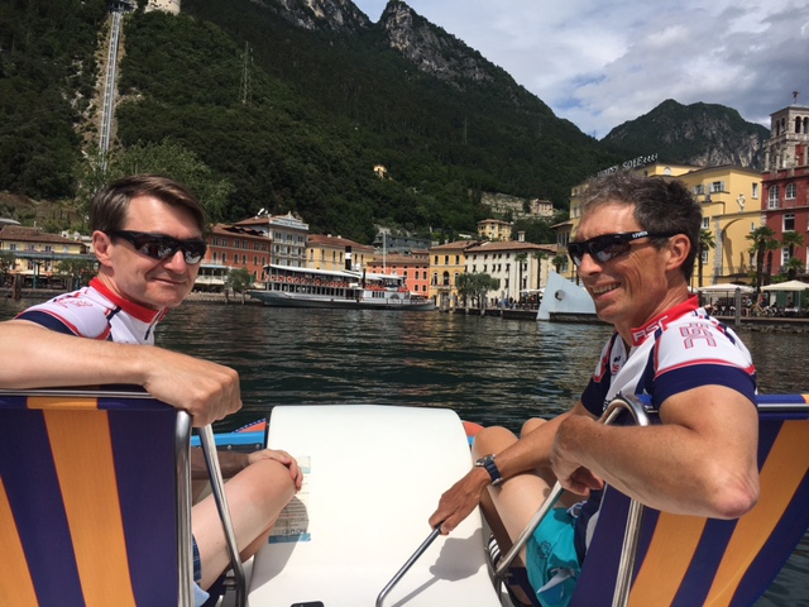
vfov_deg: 48.2
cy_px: 304
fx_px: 678
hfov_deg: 61.7
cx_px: 404
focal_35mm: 29
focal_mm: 4.15
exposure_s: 1/4274
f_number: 2.2
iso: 25
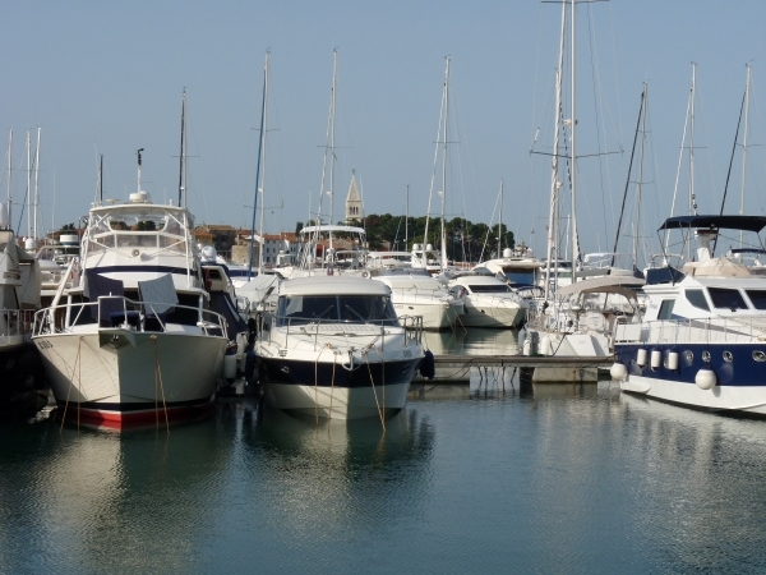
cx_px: 383
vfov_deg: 17.0
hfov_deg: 22.5
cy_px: 288
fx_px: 1925
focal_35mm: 87
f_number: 6.3
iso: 100
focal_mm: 15.5
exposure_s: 1/400
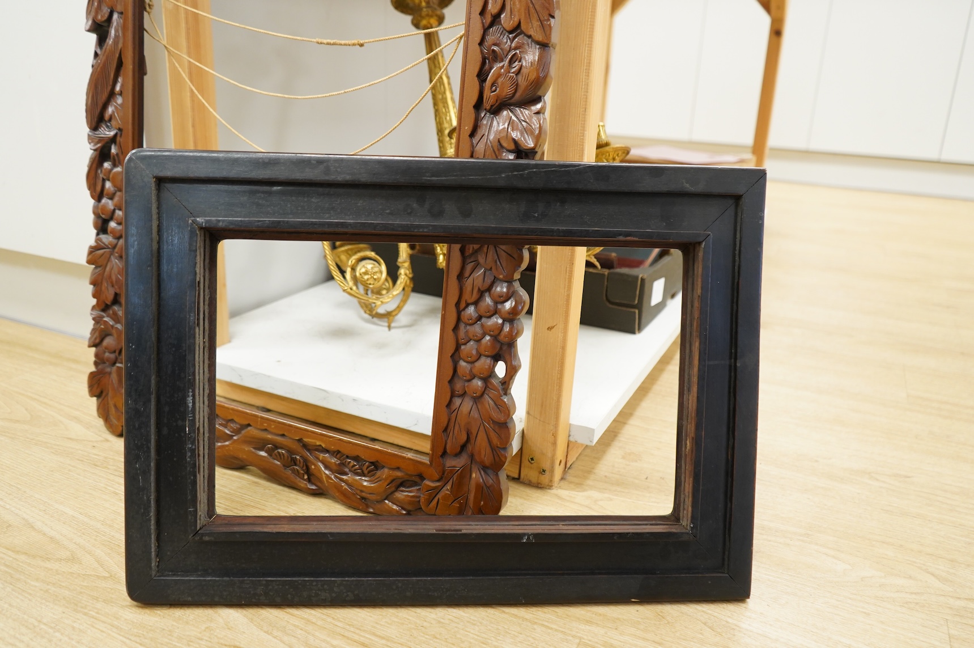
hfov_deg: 65.5
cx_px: 487
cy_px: 324
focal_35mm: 28
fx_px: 757
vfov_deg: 46.3
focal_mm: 28
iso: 2500
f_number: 4
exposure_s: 1/125
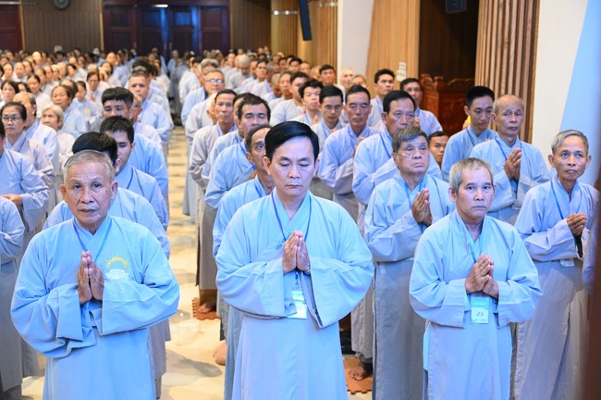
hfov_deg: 41.2
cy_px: 200
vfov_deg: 28.0
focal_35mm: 48
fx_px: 801
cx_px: 300
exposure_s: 1/125
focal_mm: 48
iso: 8000
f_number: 4
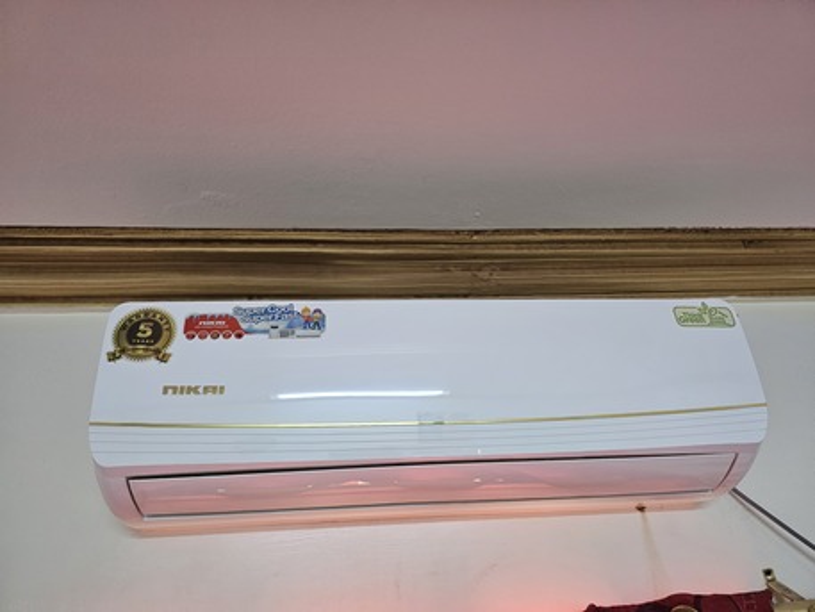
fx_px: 542
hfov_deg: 73.9
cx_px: 408
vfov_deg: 58.9
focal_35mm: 23
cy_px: 306
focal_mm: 6.3
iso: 1000
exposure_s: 1/120
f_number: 1.7
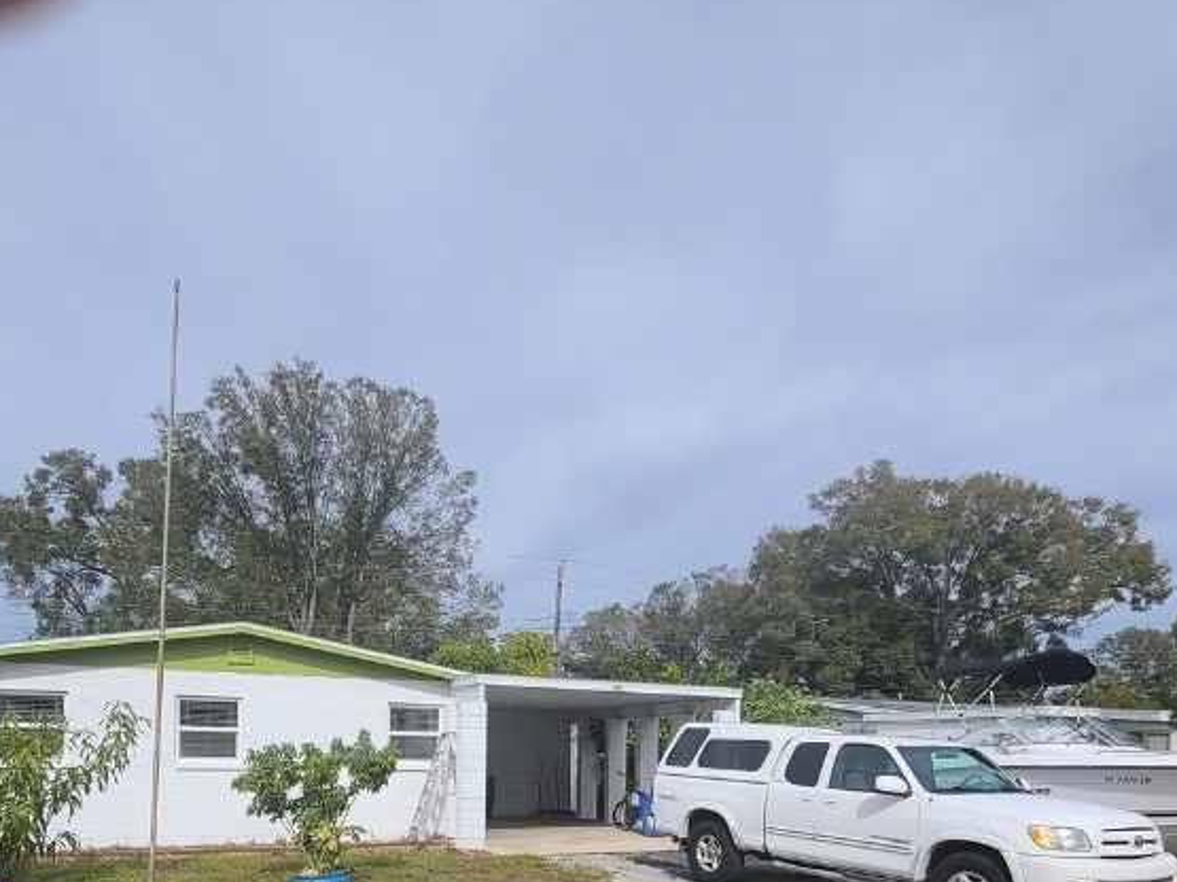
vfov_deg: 51.2
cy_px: 768
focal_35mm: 24
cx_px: 490
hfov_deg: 71.1
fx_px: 816
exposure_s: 1/2423
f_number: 2.2
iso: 64
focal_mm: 2.2
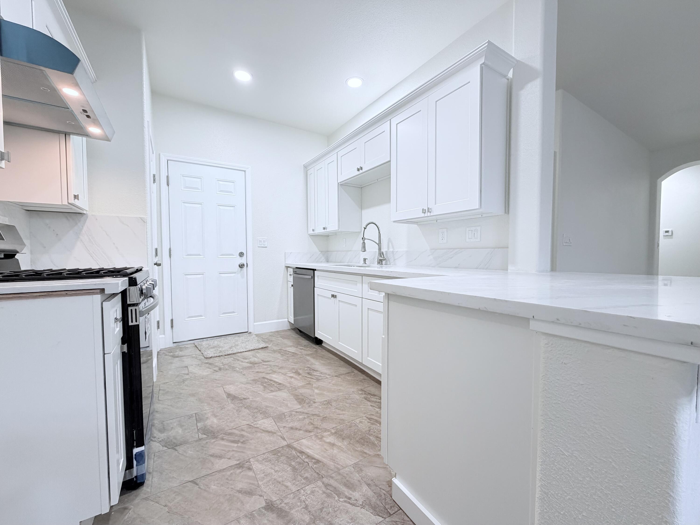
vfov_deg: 85.7
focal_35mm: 14
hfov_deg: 102.1
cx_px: 350
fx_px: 283
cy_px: 262
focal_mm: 2.22
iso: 320
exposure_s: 1/120
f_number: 2.2
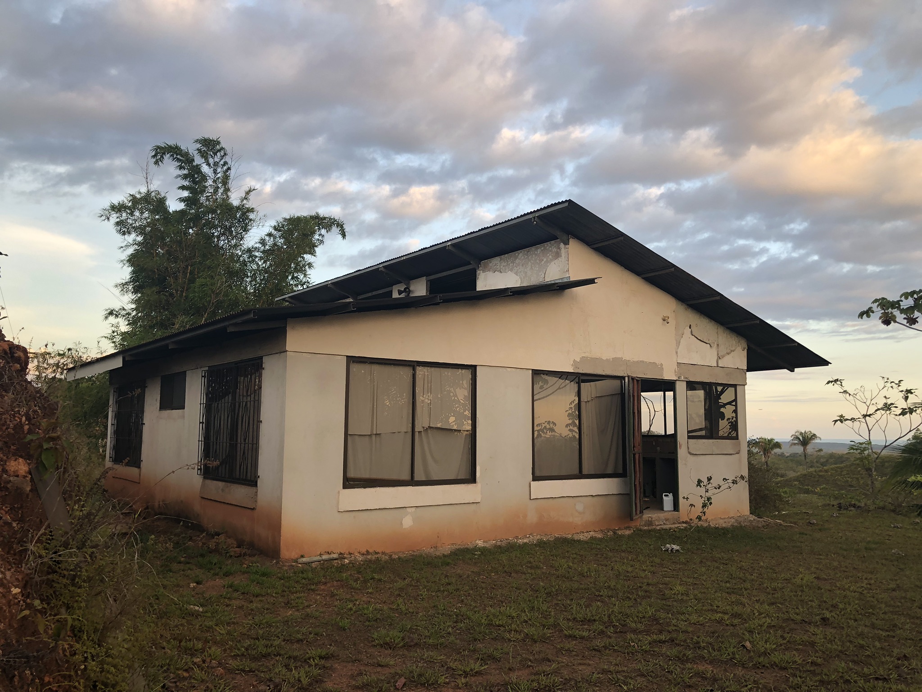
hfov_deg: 63.4
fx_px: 746
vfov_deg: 49.7
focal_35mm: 28
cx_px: 461
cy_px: 346
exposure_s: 1/206
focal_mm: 3.99
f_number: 1.8
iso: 20
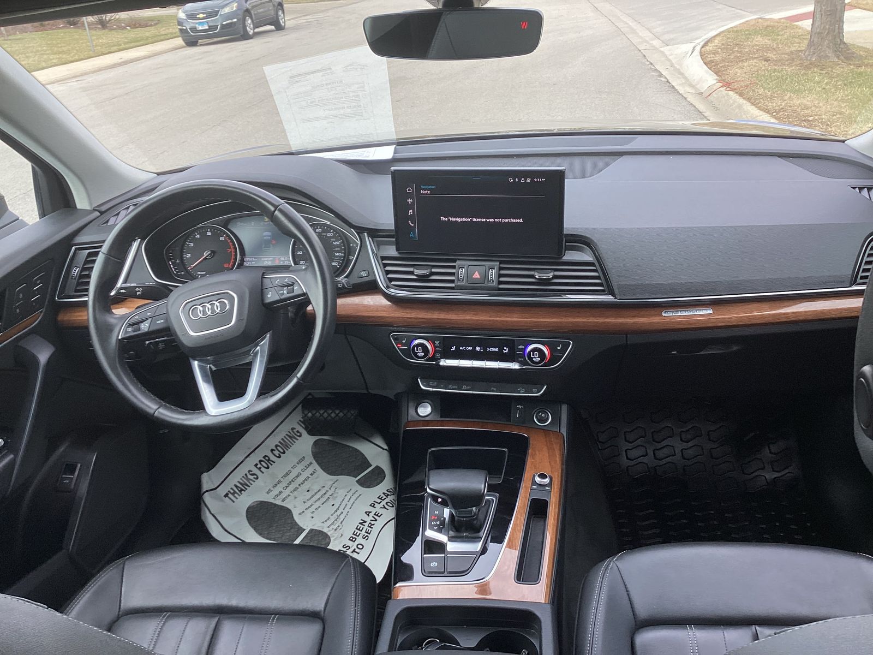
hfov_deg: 58.4
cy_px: 328
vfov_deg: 45.4
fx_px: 782
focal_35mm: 31
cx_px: 436
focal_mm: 3.3
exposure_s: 1/120
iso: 32
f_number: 2.4
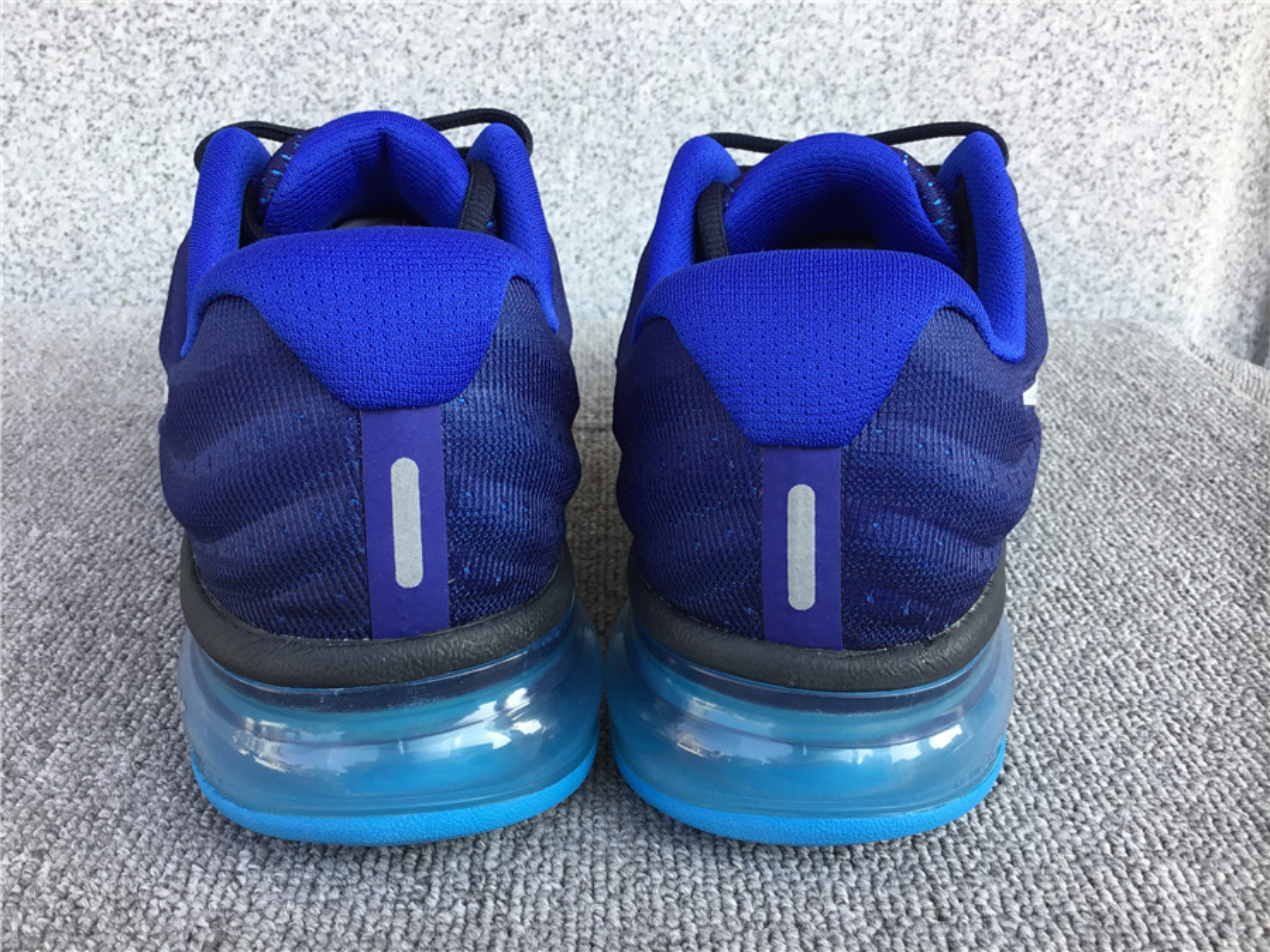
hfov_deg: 58.4
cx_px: 635
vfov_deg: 45.4
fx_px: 1137
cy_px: 476
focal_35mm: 31
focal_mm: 3.3
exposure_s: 1/124
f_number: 2.4
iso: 25
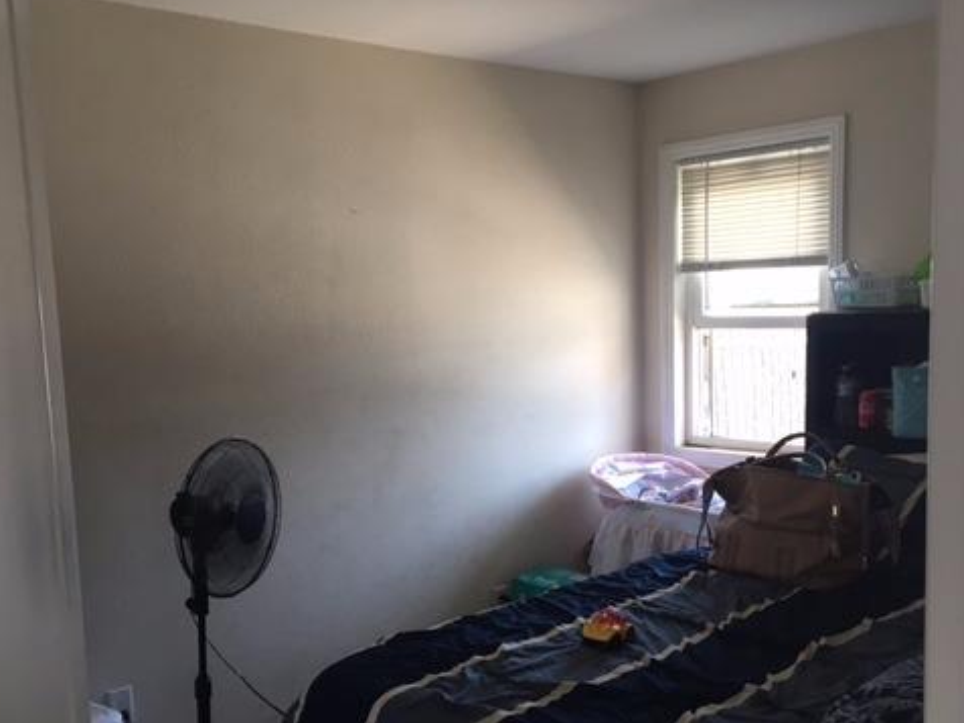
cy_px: 433
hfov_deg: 47.8
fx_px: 1086
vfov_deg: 36.7
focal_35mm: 39
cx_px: 454
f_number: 2.2
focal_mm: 4.15
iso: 50
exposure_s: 1/30
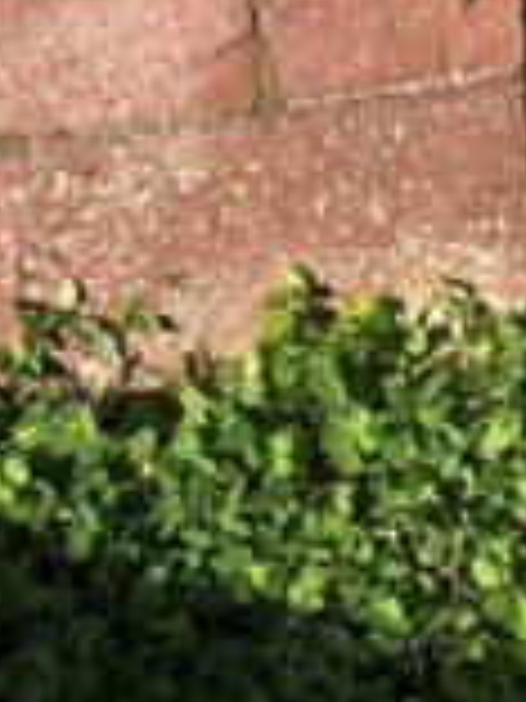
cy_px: -567
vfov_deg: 15.6
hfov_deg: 13.7
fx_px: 2188
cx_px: 256
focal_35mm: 108
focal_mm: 3.99
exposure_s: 1/1171
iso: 20
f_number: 1.8
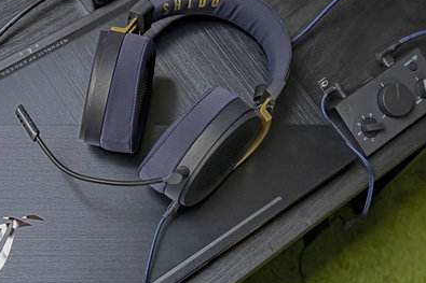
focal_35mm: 57
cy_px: 129
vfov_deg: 23.8
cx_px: 205
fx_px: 674
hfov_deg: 35.1
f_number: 4
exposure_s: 1/160
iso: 4000
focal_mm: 30
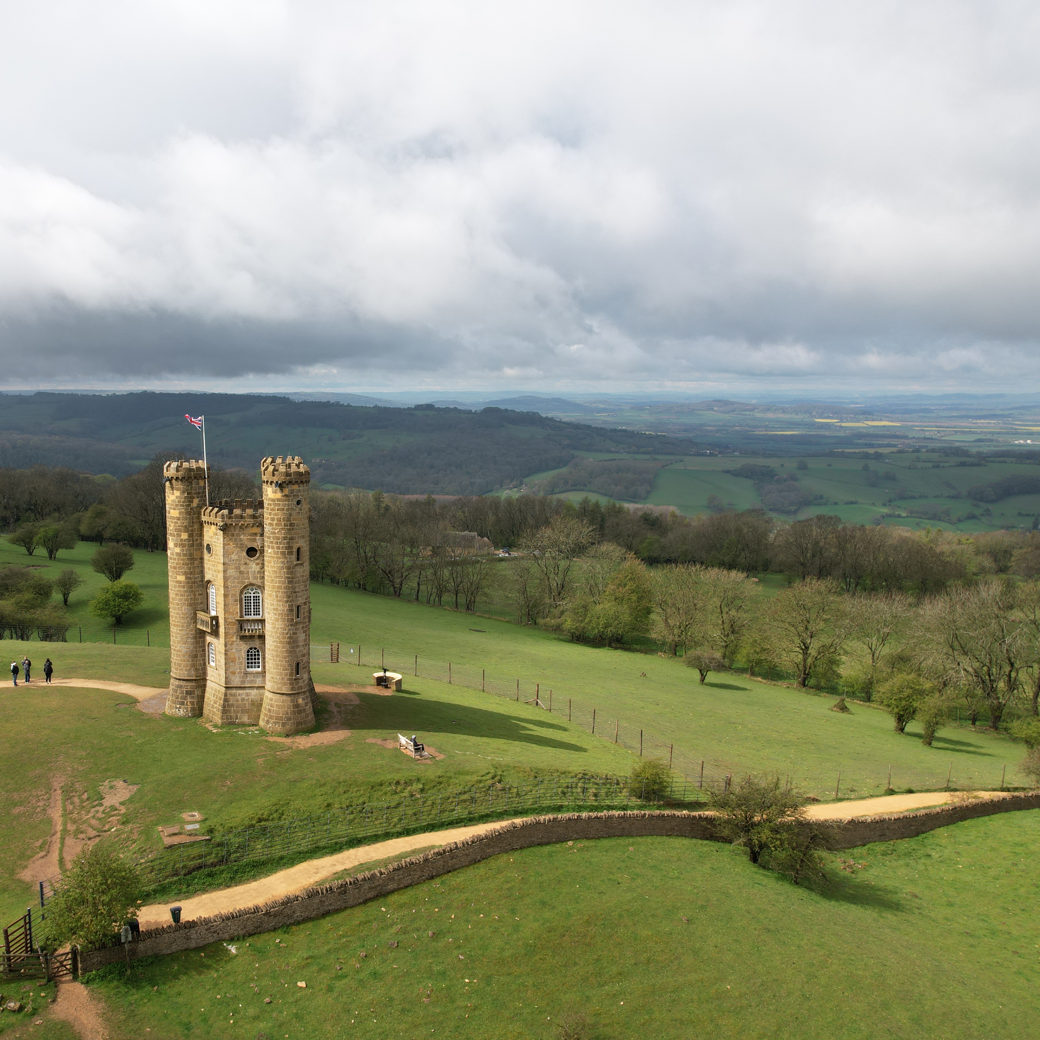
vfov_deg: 55.6
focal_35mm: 29
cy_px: 537
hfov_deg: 54.5
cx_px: 348
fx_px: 986
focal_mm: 8.38
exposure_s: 1/2000
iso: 100
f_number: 2.8
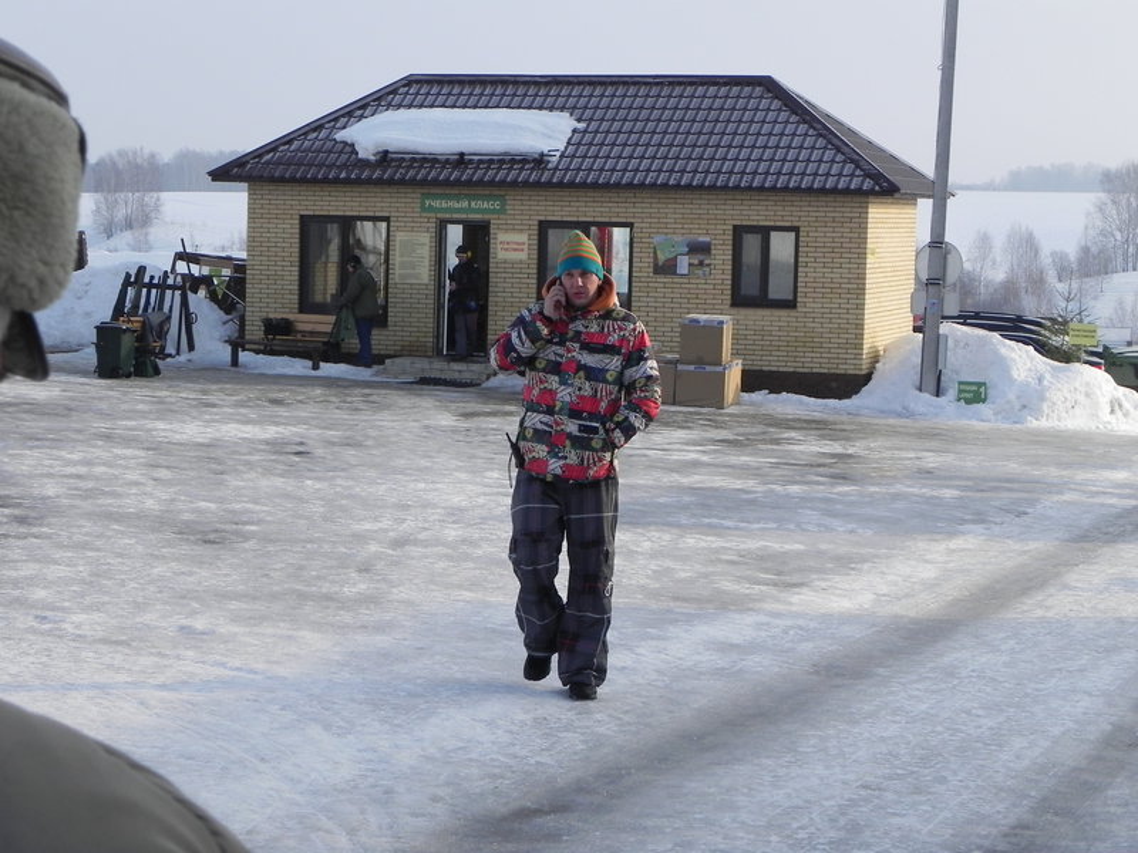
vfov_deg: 17.4
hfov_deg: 23.0
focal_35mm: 85
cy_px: 426
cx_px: 569
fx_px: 2794
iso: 160
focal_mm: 15.1
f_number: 6.3
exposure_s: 1/362
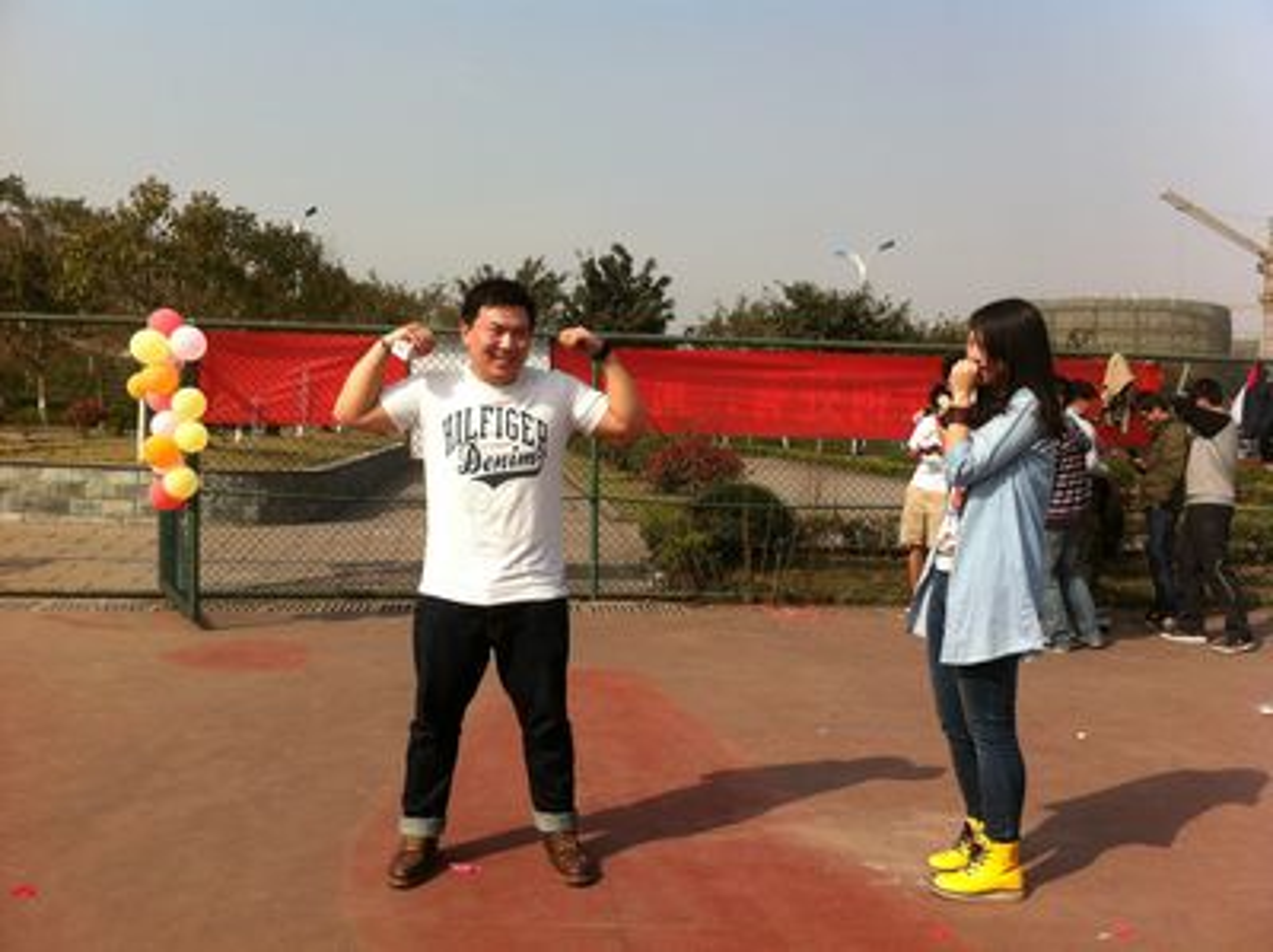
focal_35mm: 35
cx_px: 636
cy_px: 476
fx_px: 1286
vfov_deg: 40.6
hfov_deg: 52.7
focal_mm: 3.85
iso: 80
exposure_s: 1/1436
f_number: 2.8
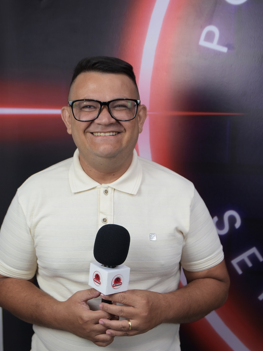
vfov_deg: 32.1
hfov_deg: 24.4
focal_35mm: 60
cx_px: 116
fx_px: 608
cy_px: 198
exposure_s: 1/160
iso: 400
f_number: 3.5
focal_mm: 32
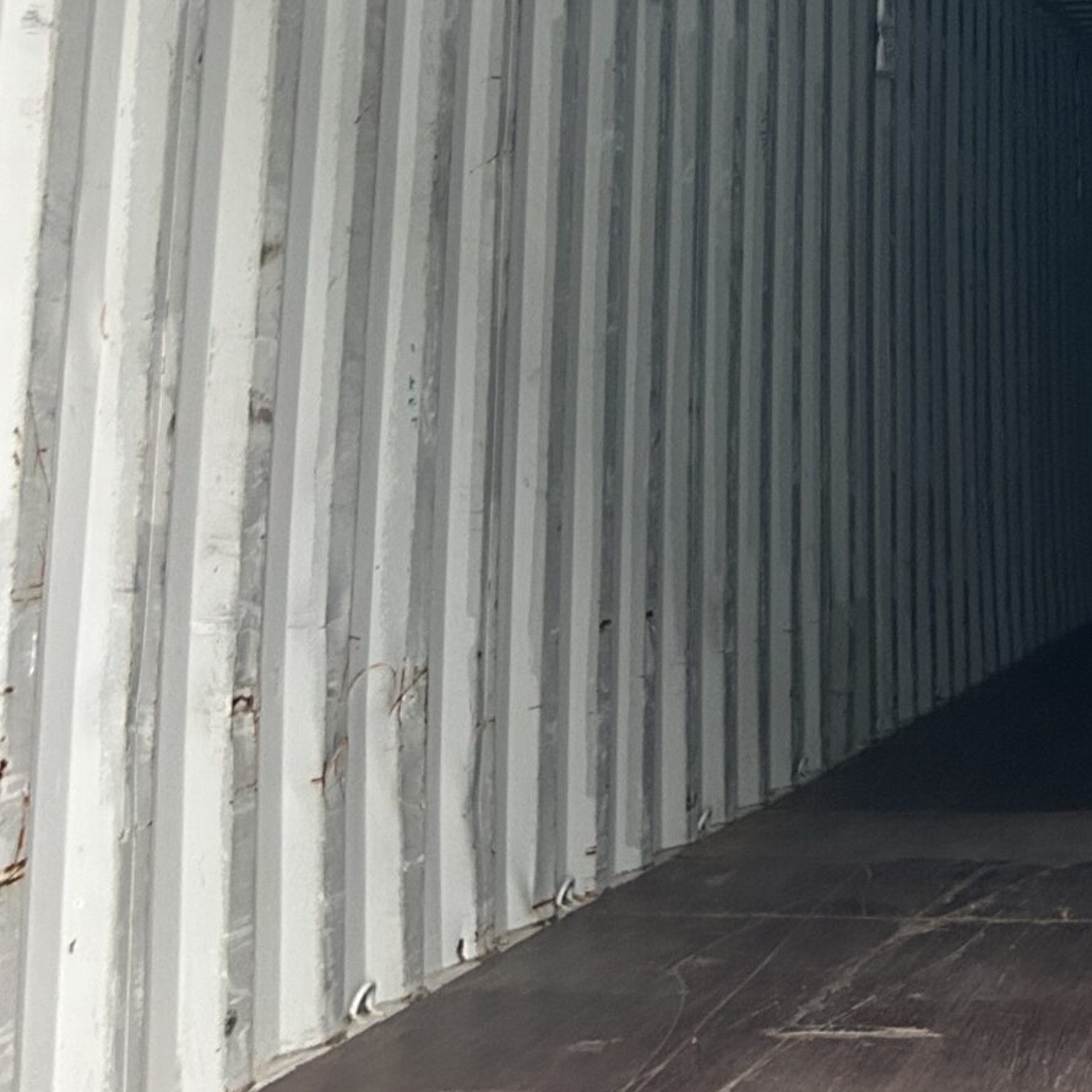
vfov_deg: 24.5
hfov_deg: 25.3
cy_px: -91
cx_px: 990
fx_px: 2356
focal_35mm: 66
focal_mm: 5.7
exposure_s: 1/60
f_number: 1.5
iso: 500
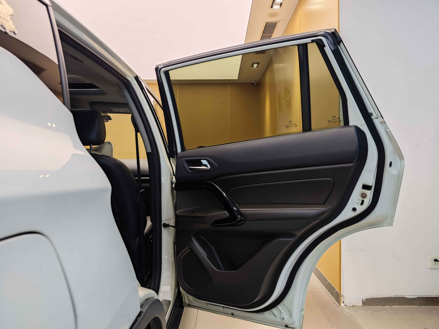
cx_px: 220
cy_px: 164
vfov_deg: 58.9
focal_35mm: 23
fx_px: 292
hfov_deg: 73.9
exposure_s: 1/69.2
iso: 400
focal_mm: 8.7
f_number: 1.9
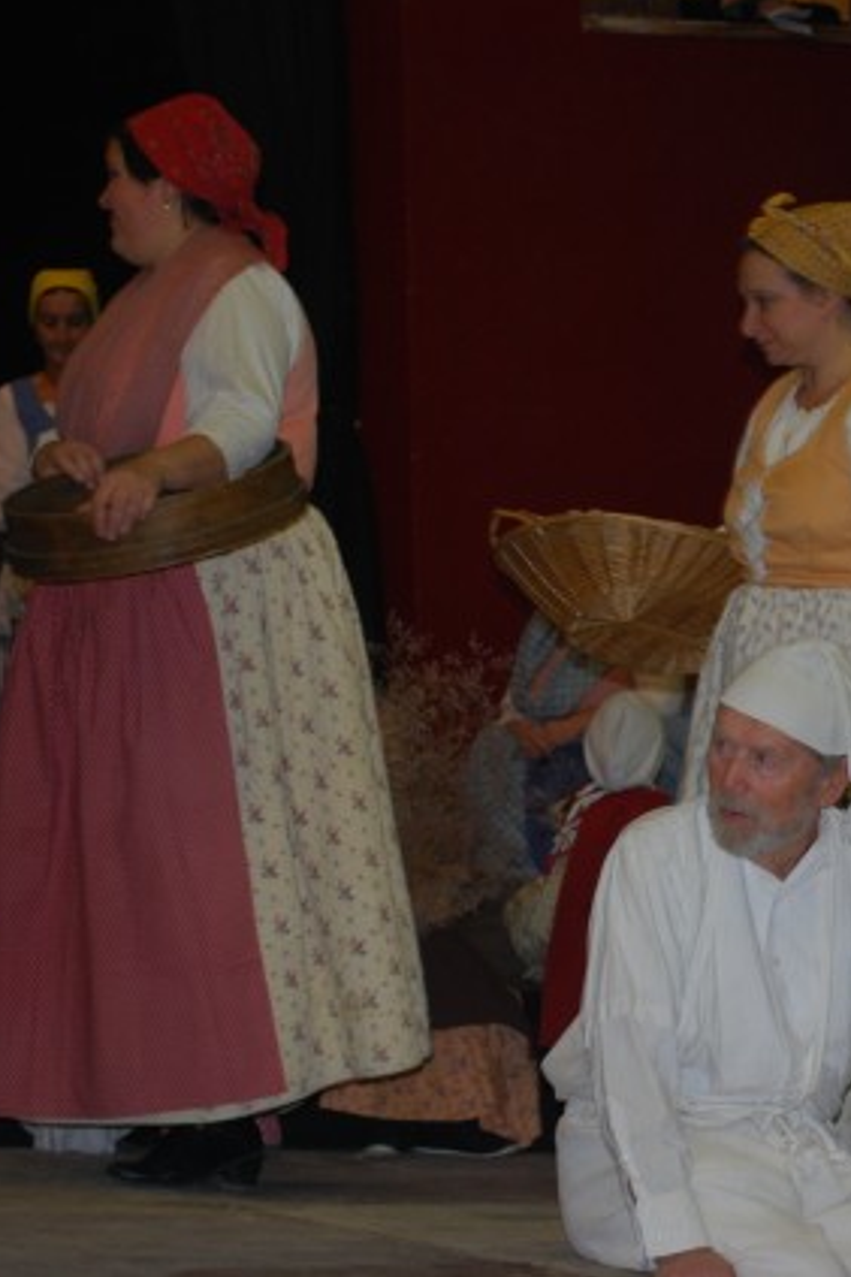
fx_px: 3865
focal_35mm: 109
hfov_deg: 12.5
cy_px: 632
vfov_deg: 18.8
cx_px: 773
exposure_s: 1/60
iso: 250
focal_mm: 48
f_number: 5.6
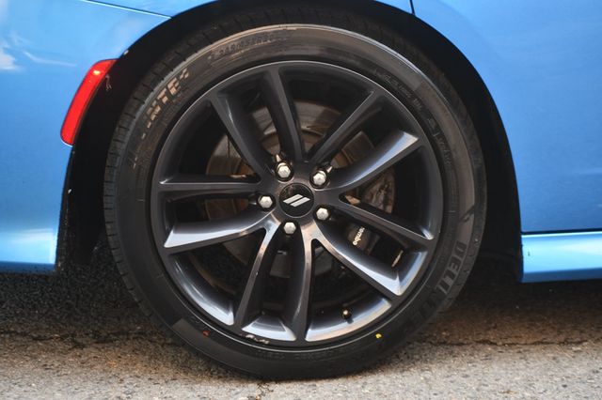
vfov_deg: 11.7
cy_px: 200
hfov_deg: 17.5
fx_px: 1955
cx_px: 301
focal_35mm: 117
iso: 400
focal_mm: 78
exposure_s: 1/250
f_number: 5
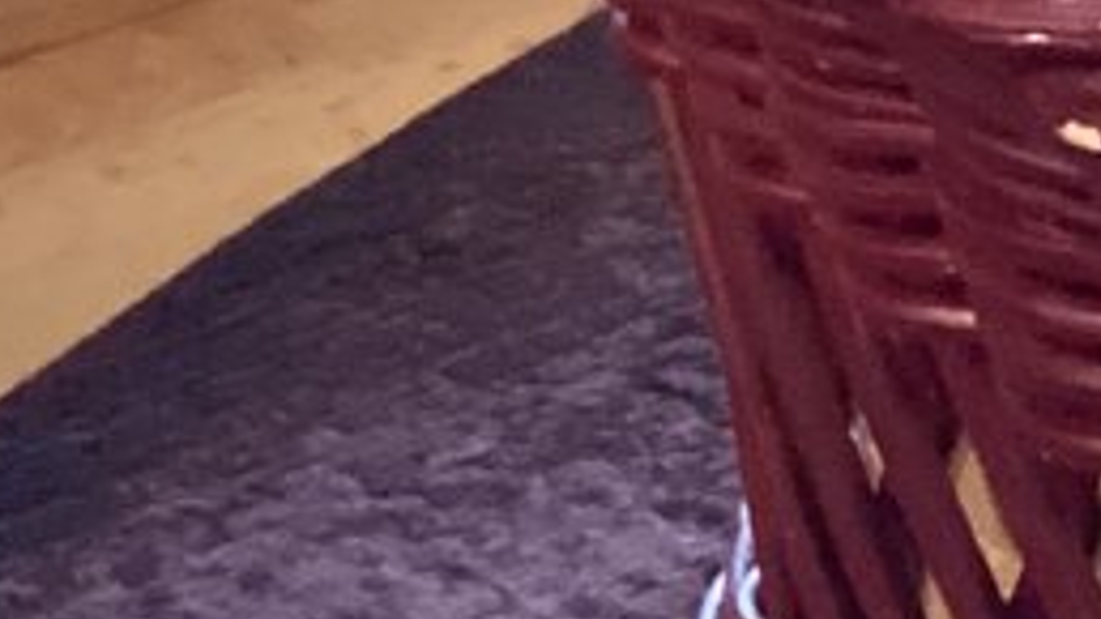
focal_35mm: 198
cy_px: -284
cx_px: 2729
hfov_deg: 9.5
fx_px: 5779
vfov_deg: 6.1
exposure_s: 1/25
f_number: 2.4
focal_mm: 3.3
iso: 400
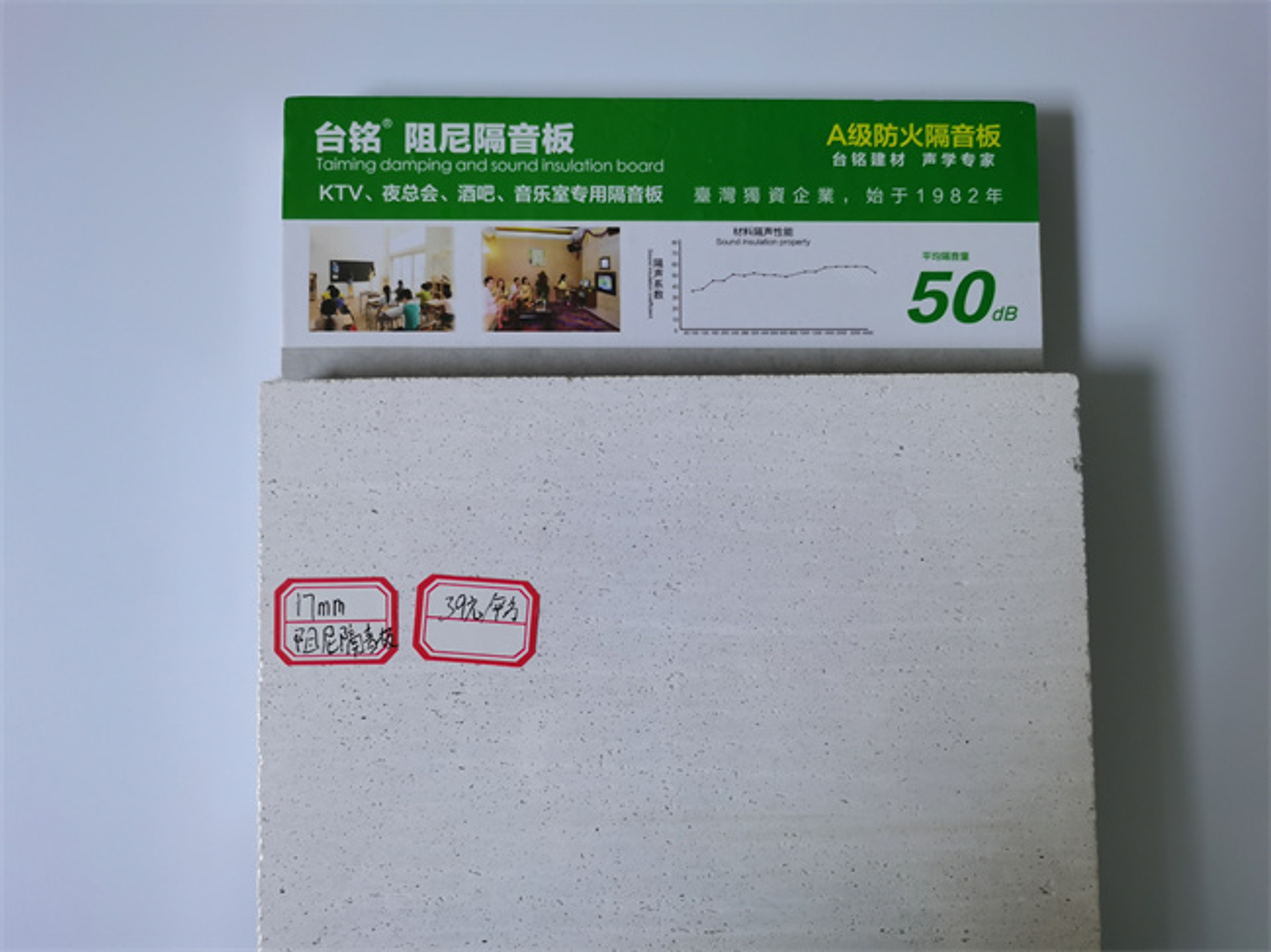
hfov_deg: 65.3
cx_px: 636
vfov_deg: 51.3
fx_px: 991
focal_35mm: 27
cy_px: 476
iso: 320
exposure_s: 1/33.3
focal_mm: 5.58
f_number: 1.8
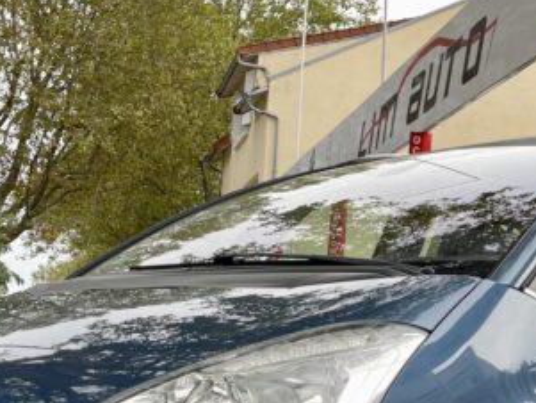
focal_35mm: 69
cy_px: 410
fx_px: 1069
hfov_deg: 28.0
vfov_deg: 20.6
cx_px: 363
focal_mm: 4.2
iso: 32
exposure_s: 1/216
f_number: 1.6
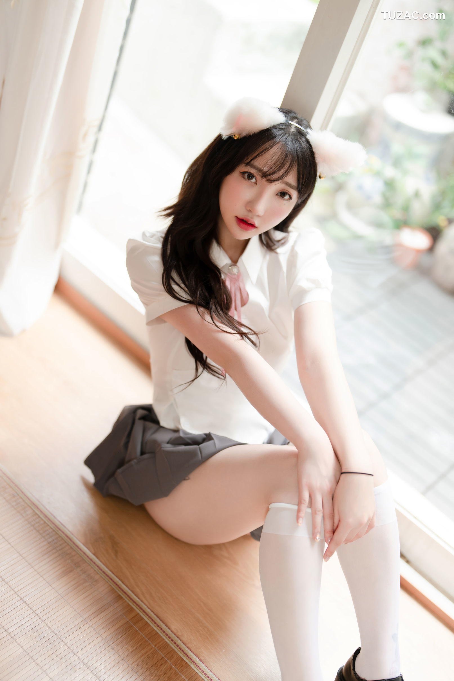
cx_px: 227
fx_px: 946
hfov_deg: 27.0
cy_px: 340
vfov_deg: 39.6
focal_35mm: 50
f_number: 1.4
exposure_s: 1/200
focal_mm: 50
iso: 80
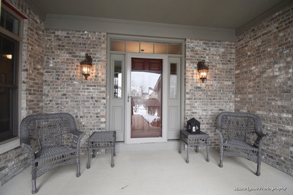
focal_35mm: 15
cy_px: 98
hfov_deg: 100.4
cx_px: 146
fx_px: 122
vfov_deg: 77.3
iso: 400
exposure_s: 1/100
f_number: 5
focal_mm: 10
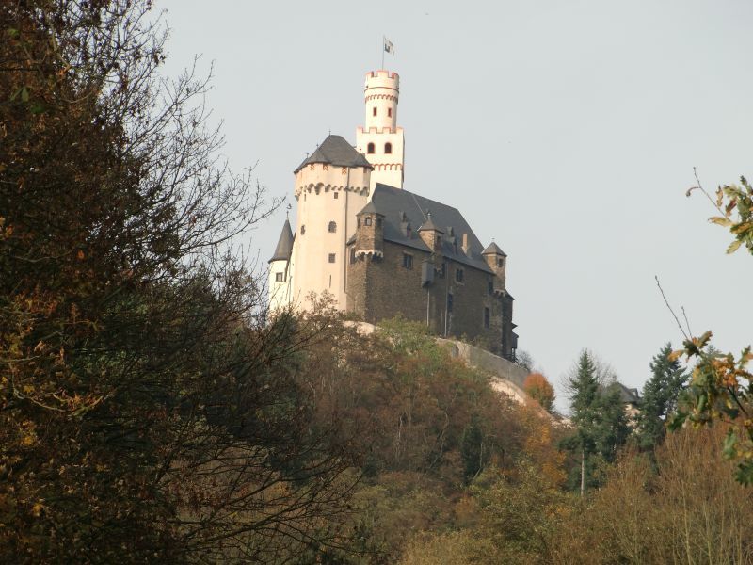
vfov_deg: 10.2
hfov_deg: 13.6
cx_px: 376
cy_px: 282
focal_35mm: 145
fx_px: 3154
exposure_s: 1/400
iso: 64
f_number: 4.6
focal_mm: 25.9
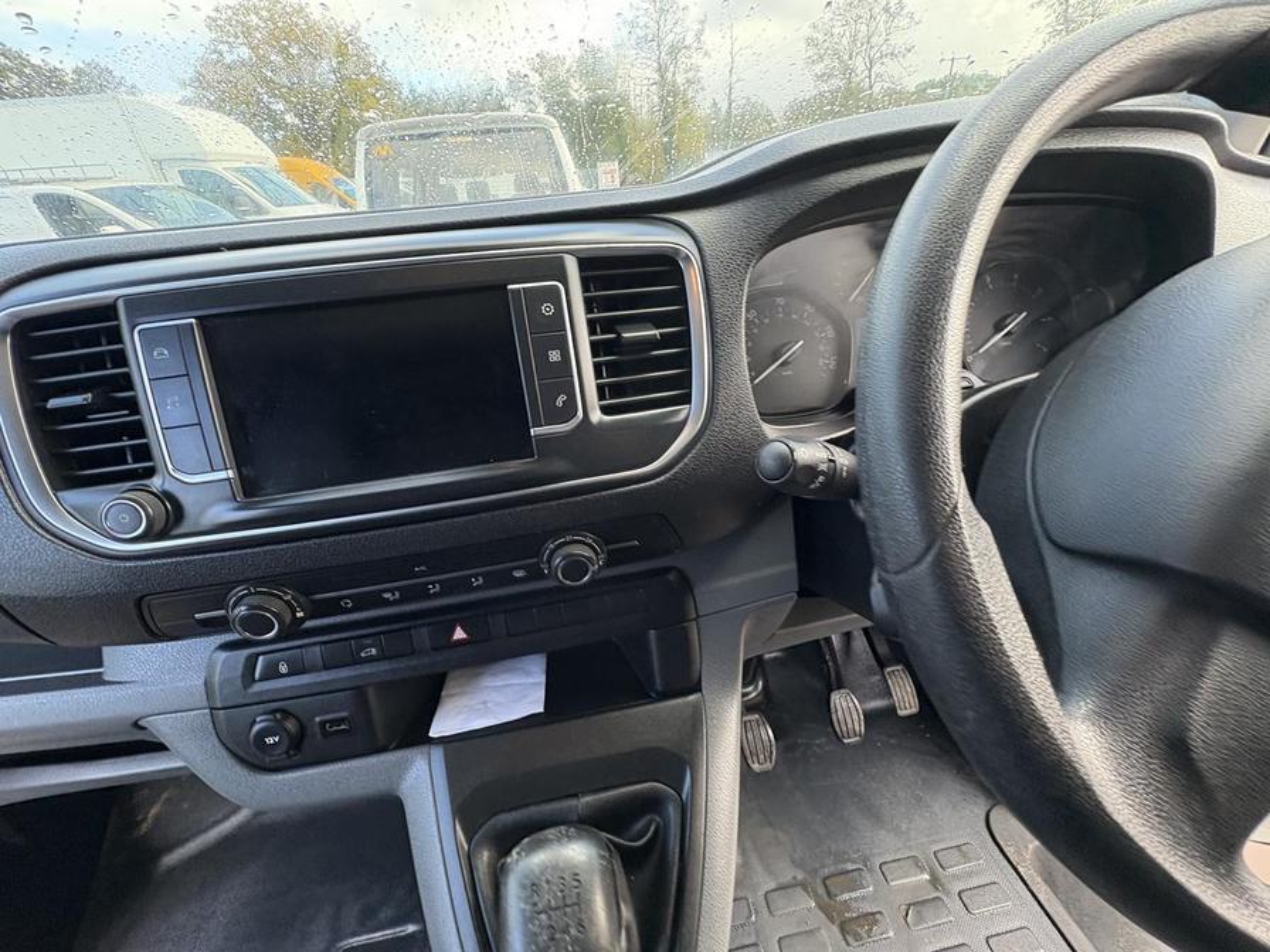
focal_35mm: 14
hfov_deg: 102.1
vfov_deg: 85.7
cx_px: 635
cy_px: 476
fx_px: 514
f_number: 2.2
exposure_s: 1/94
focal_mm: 2.22
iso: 200
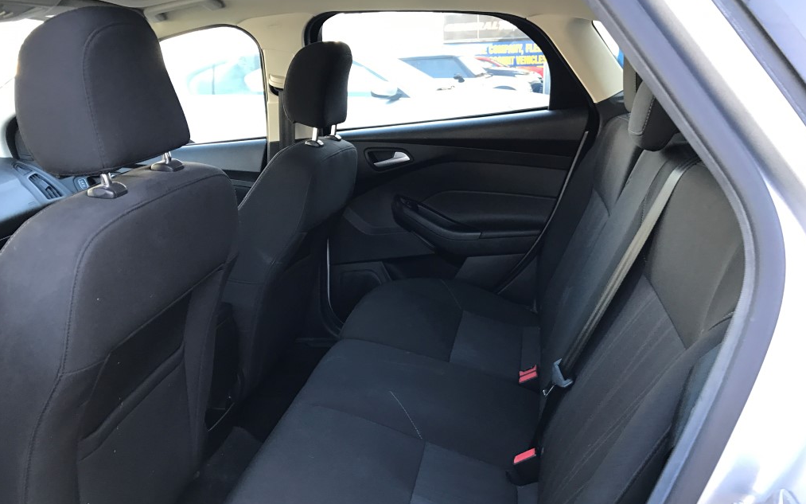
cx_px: 403
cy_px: 260
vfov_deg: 41.8
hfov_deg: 62.9
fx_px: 659
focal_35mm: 30
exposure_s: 1/30
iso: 20
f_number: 1.8
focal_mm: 3.99
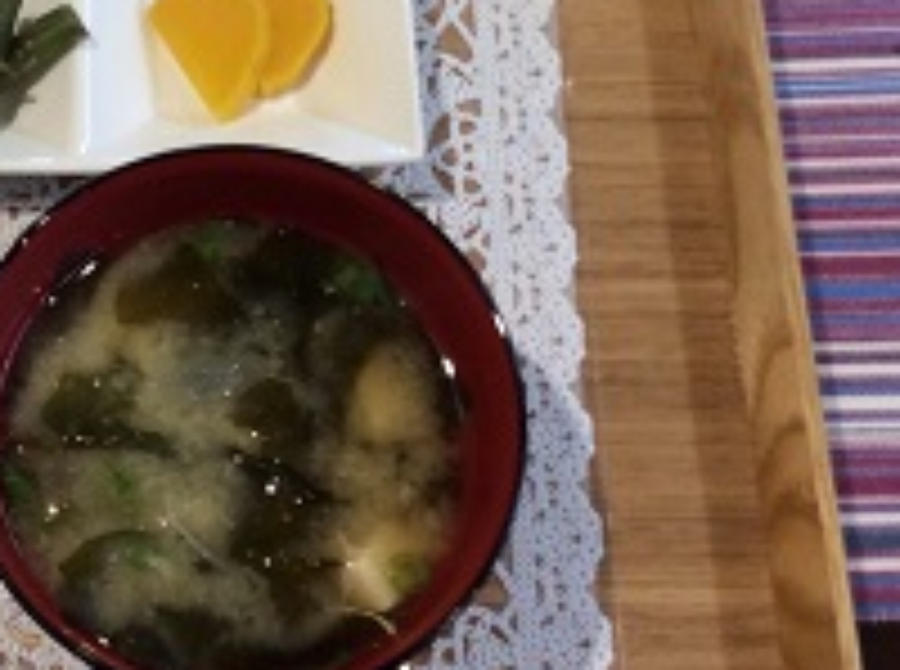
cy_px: 92
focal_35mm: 80
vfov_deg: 18.1
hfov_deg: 23.9
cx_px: 108
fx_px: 2075
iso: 50
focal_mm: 3.3
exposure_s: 1/24
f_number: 2.4
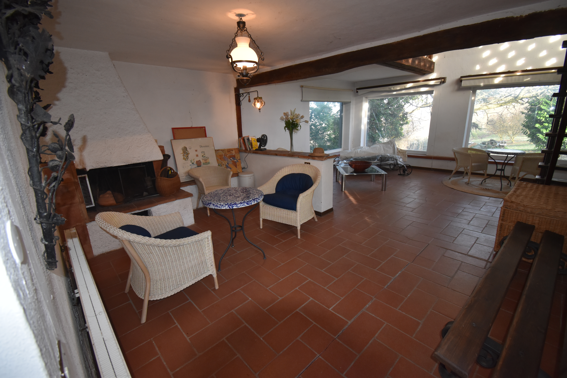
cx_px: 284
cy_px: 189
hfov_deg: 100.4
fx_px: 236
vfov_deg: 77.3
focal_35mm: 15
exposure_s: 1/100
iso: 800
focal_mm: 10
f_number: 5
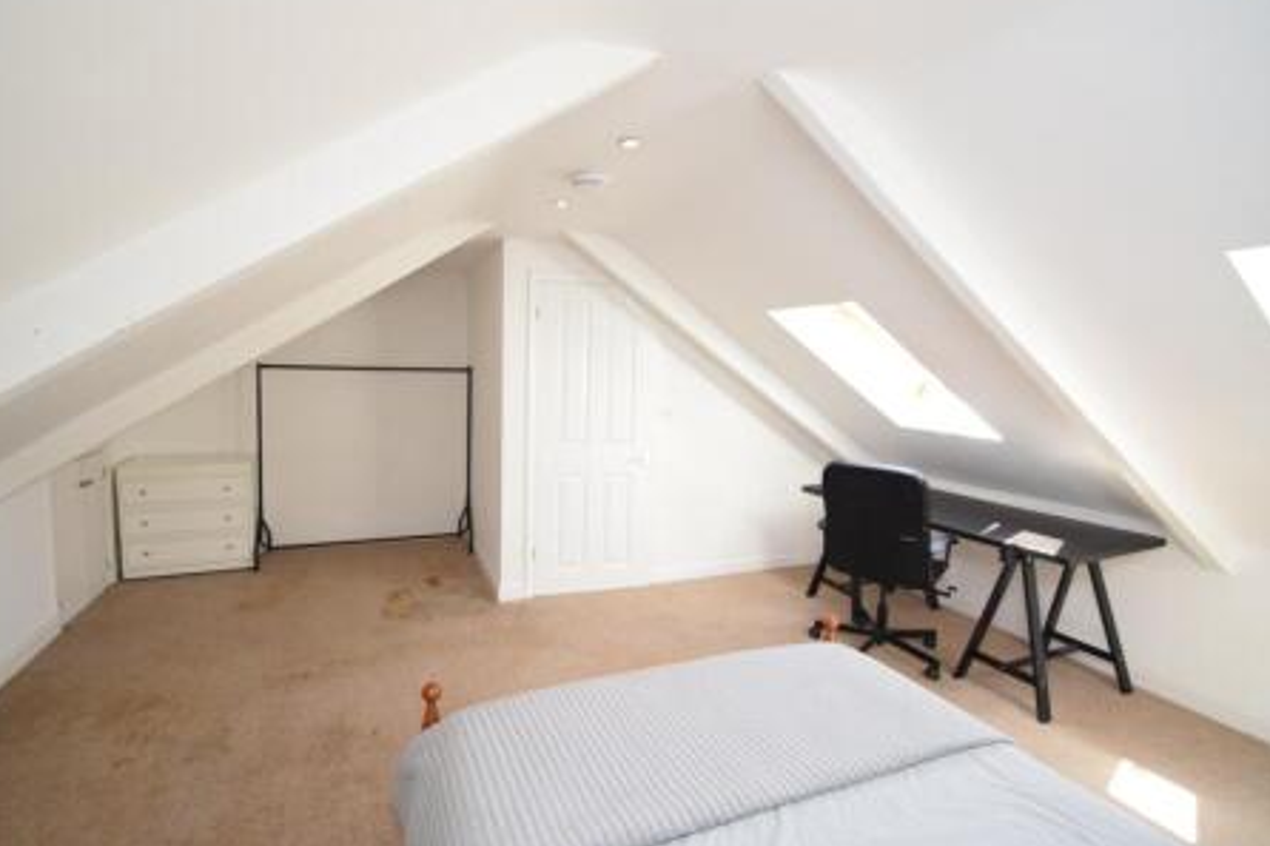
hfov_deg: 96.6
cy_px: 412
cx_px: 598
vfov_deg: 73.7
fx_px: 564
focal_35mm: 16
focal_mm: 10
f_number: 5.6
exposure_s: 1/125
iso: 640
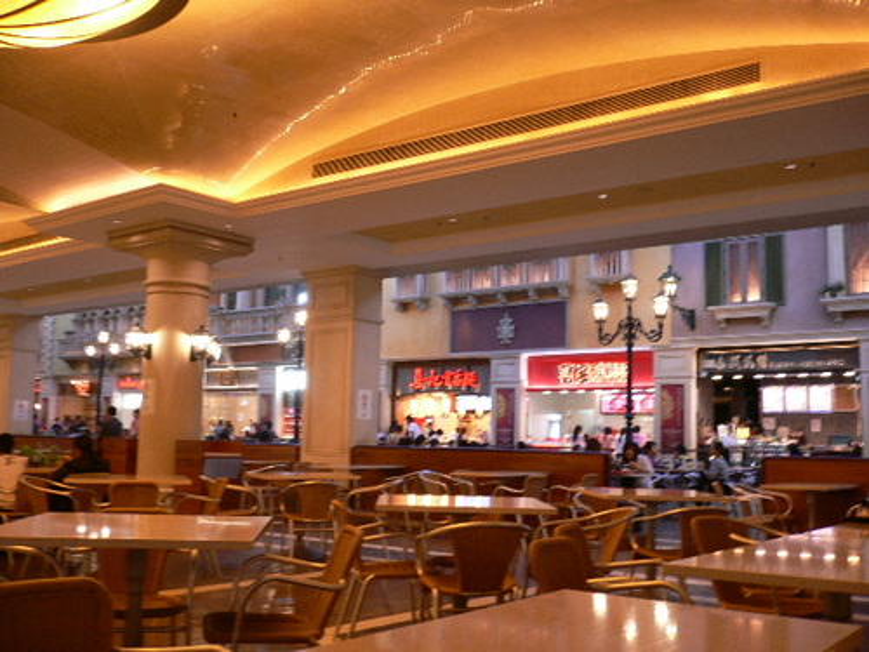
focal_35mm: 35
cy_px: 326
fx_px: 879
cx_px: 434
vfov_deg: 40.7
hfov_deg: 52.6
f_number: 2.8
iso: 100
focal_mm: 5.8
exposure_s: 1/6
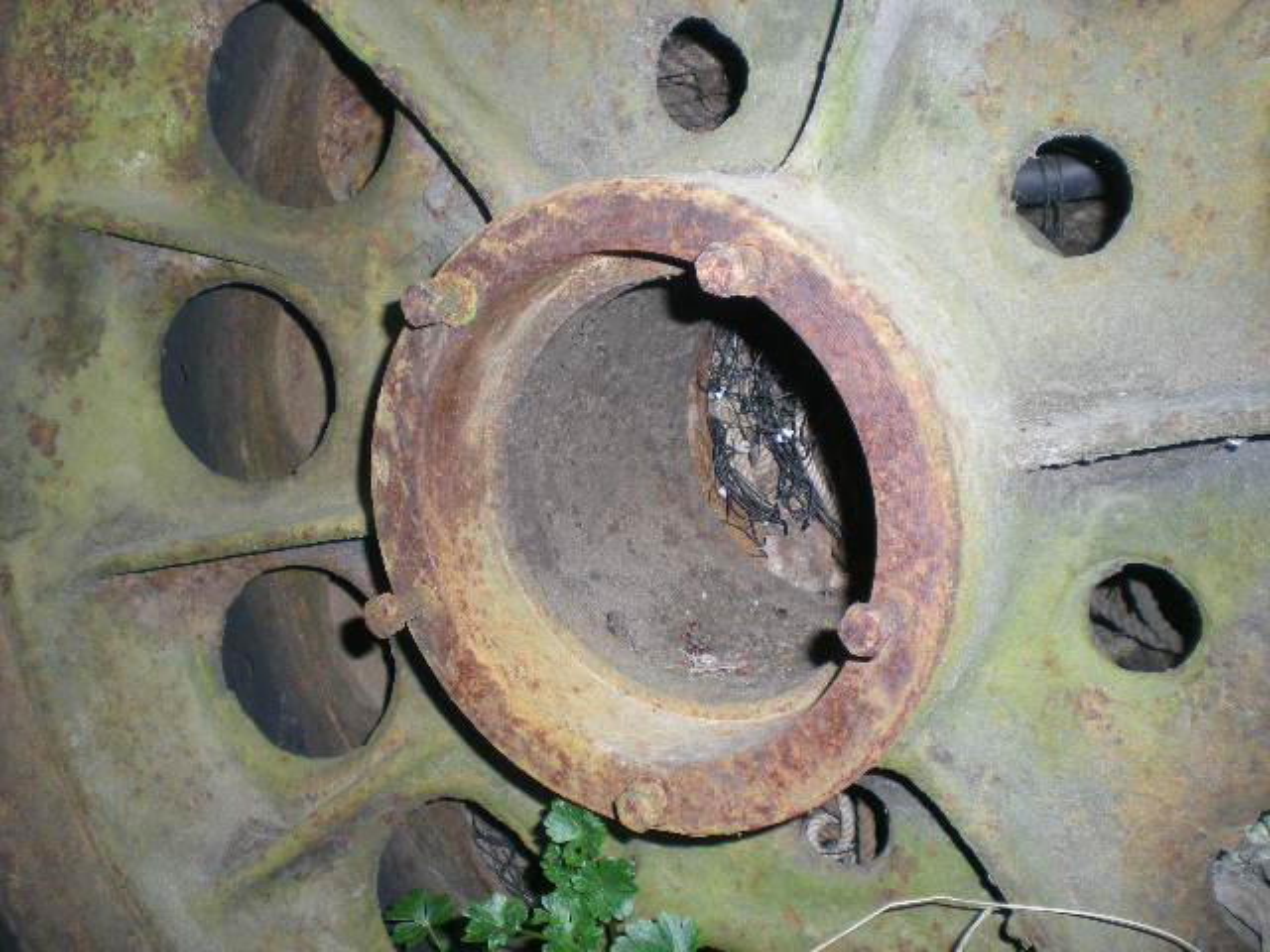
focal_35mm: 38
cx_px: 635
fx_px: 1394
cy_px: 476
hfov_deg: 49.0
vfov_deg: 37.7
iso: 50
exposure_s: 1/60
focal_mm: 6.3
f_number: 3.1
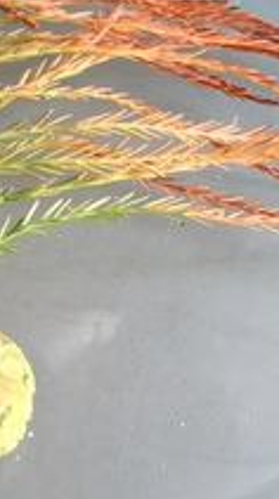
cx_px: -64
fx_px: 793
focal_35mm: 60
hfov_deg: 18.8
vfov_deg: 34.9
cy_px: 236
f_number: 2.2
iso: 40
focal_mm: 4.15
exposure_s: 1/50
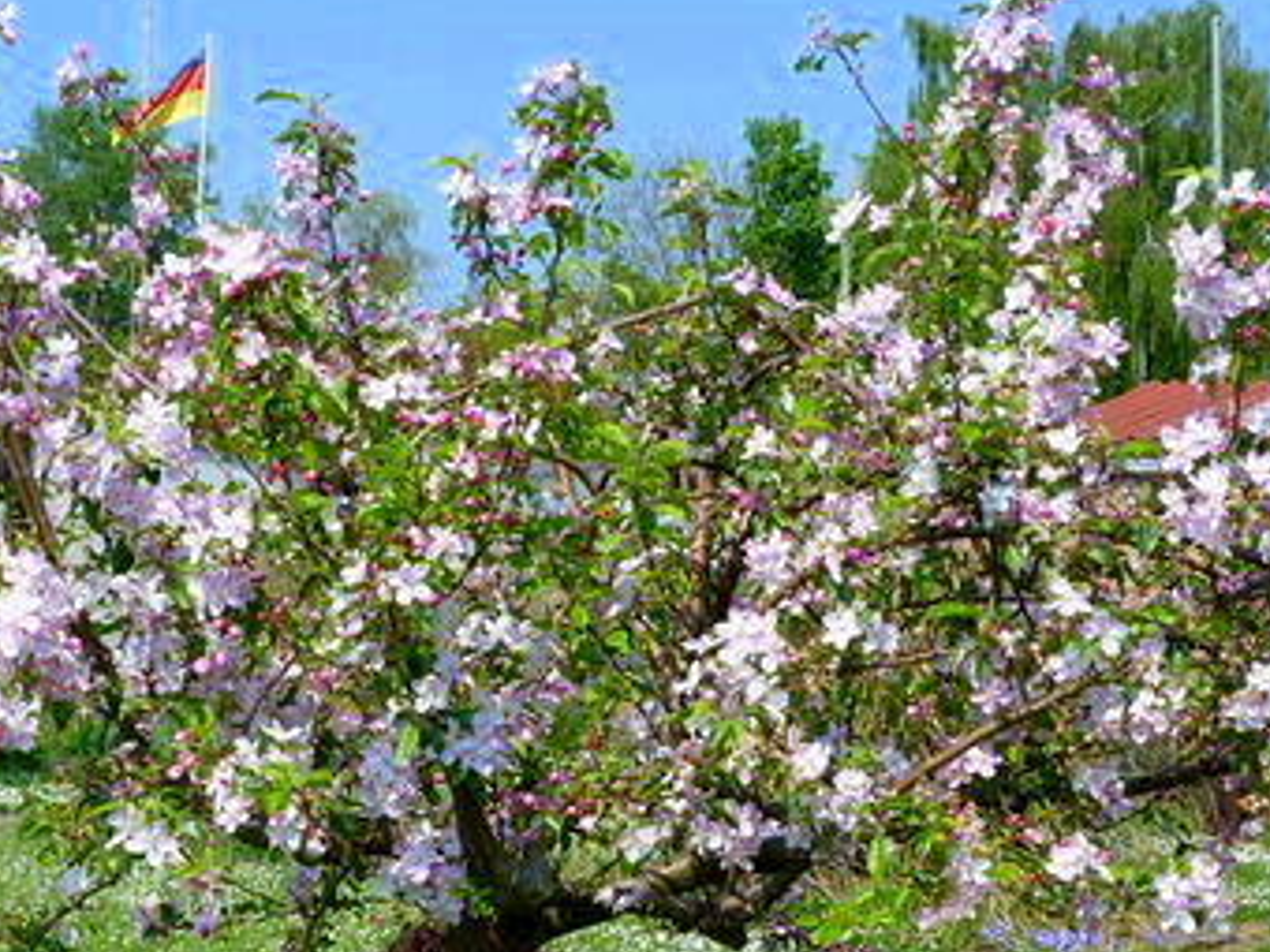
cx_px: 564
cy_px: 810
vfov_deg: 15.3
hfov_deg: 20.4
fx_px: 3522
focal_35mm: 96
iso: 80
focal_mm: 9.2
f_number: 5.6
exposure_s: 1/200
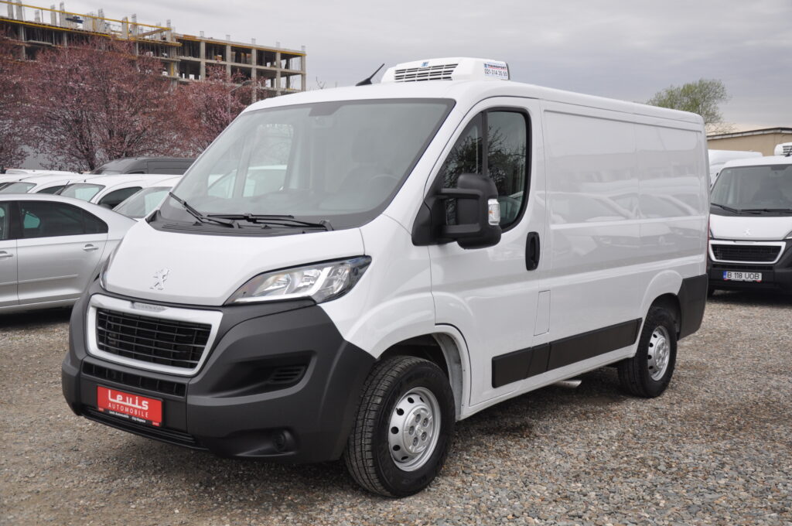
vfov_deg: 34.1
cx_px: 396
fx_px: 857
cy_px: 263
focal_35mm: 39
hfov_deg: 49.6
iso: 400
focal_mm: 26
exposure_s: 1/100
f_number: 5
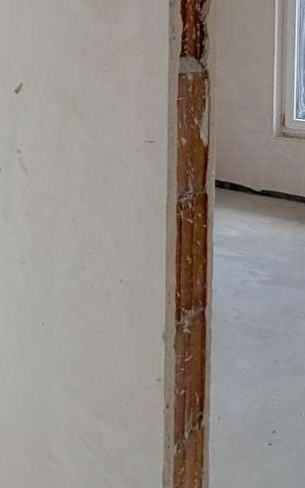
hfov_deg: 28.0
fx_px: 613
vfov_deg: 40.8
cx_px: 157
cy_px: 66
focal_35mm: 46
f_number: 2.2
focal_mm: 2.22
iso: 200
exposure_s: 1/121
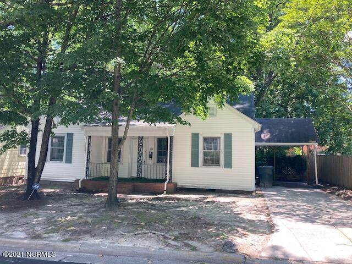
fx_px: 285
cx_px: 176
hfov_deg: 63.4
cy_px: 132
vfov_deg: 49.7
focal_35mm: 28
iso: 20
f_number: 1.8
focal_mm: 3.99
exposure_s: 1/125
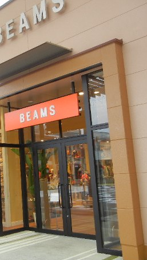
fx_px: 304
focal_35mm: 44
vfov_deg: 46.4
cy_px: 131
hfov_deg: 26.1
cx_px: 11
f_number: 3.5
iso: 160
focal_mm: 5.4
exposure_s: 1/133
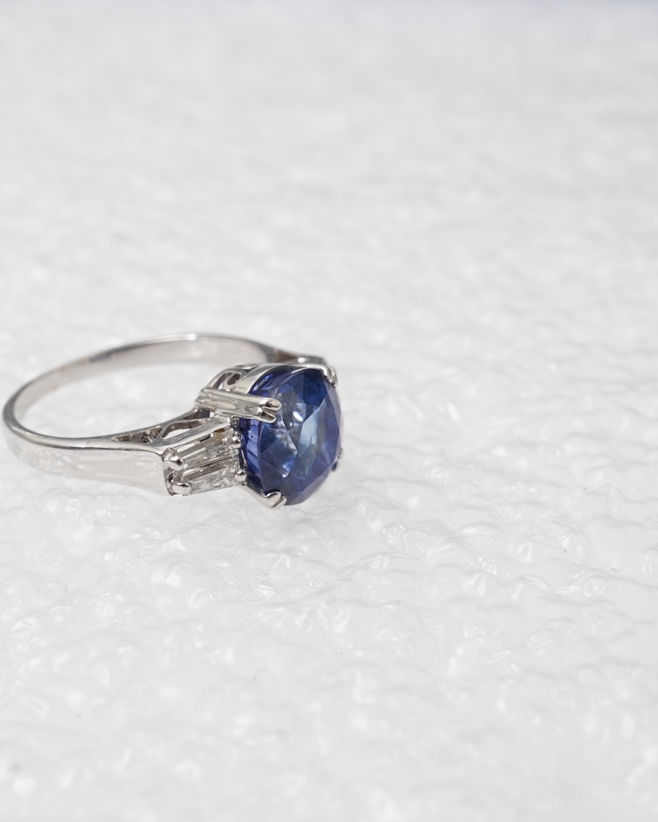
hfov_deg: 23.8
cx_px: 260
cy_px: 408
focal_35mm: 64
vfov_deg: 29.6
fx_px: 1558
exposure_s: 1/125
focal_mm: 30
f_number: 20
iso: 400
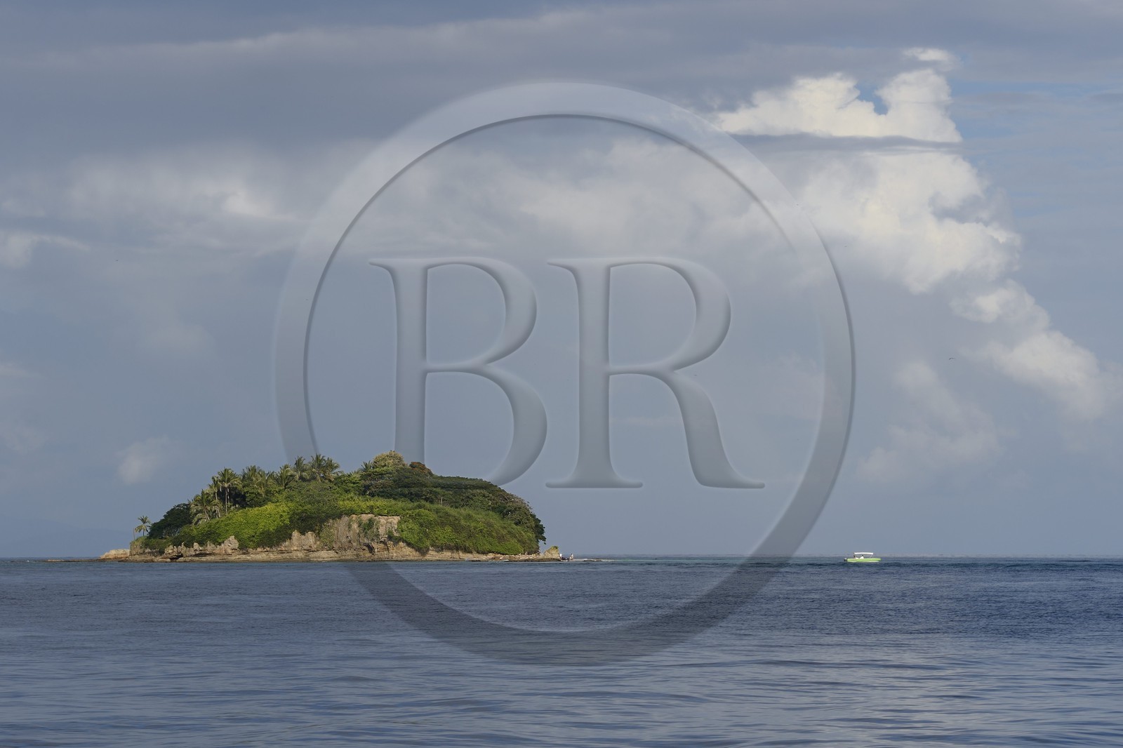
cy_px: 374
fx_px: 3805
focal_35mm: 122
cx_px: 562
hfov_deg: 16.8
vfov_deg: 11.2
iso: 100
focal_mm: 122
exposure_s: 1/250
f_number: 11
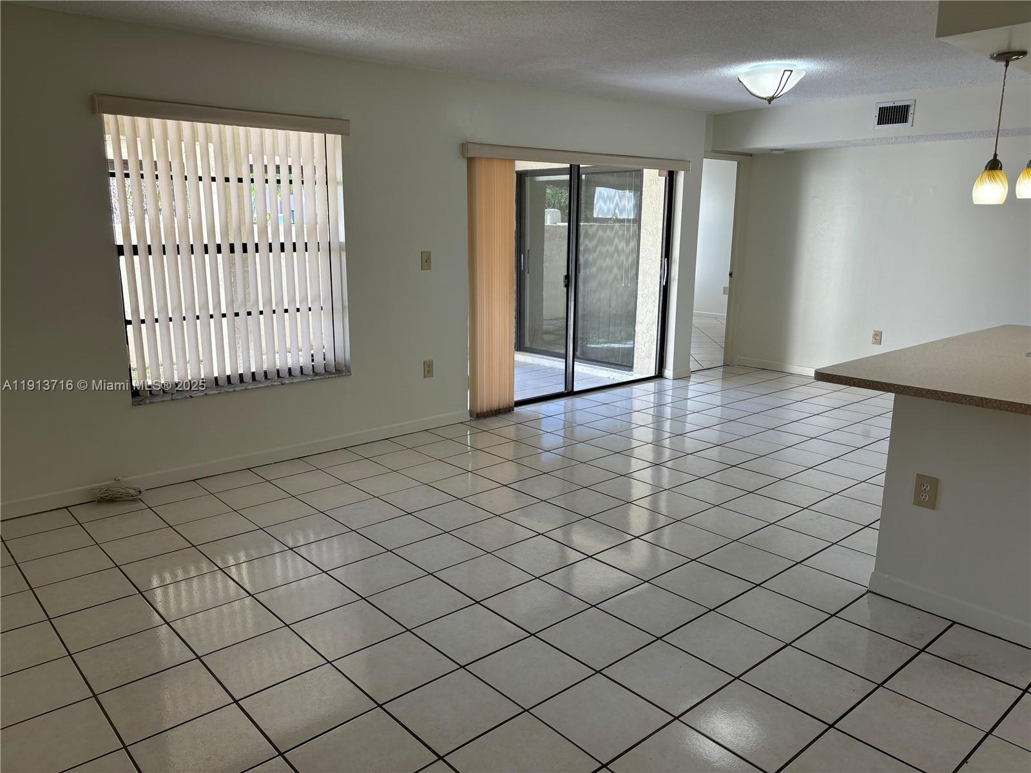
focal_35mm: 26
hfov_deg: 67.3
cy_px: 386
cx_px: 516
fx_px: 774
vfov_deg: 53.1
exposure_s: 1/120
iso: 40
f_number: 1.6
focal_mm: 5.96
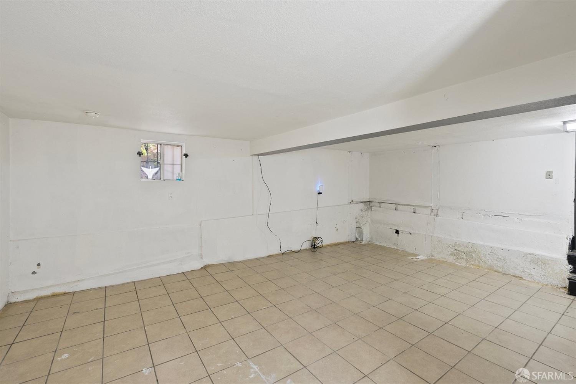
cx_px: 288
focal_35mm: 15
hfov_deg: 100.4
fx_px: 240
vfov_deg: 77.3
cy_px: 192
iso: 640
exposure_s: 1/1.25
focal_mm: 15
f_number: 8
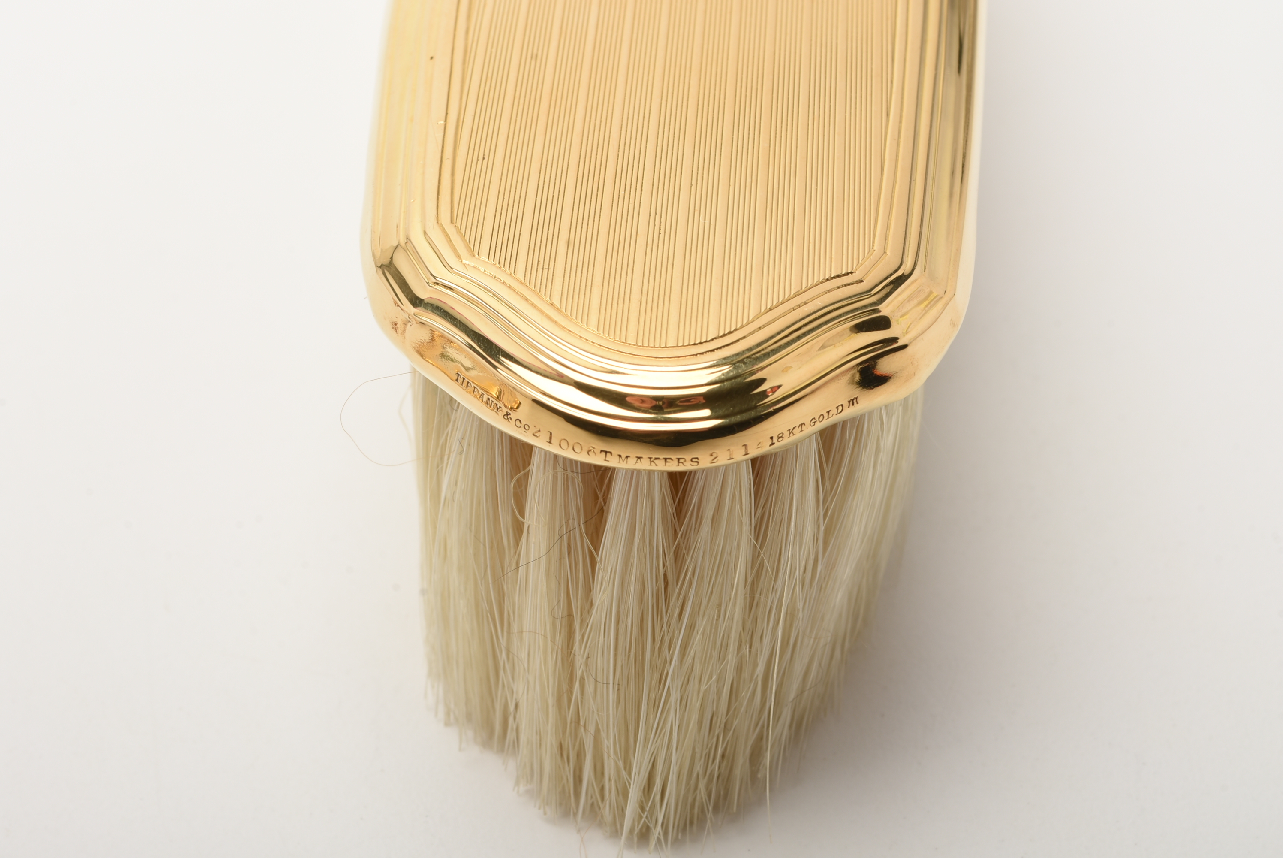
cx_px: 642
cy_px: 429
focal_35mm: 82
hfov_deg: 24.6
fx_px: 2942
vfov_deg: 16.6
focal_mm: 55
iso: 100
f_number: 18
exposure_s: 1/160
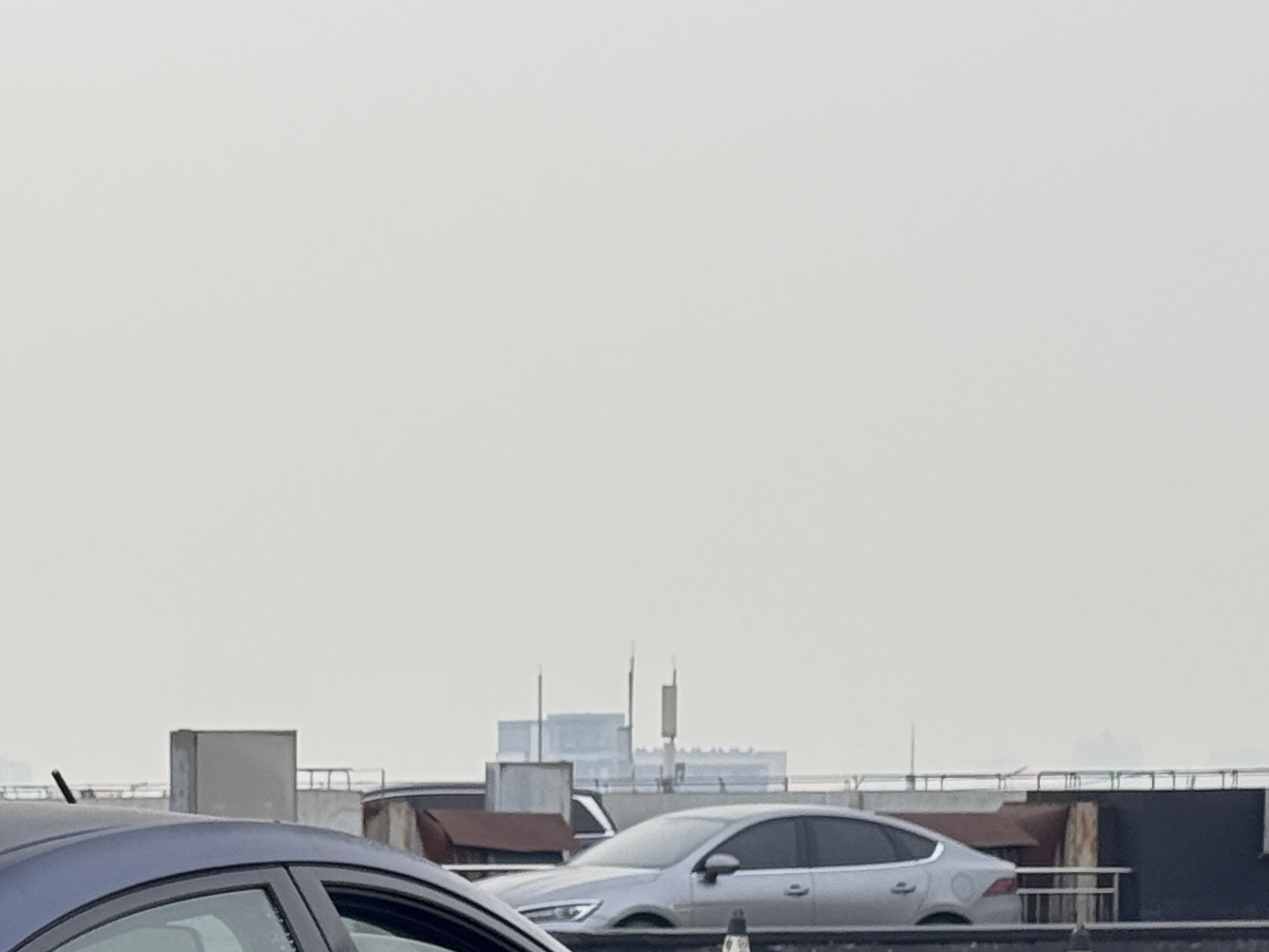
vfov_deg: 10.1
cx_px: -262
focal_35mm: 145
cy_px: 1039
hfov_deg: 13.2
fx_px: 5315
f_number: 1.78
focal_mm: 6.76
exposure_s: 1/756
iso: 64
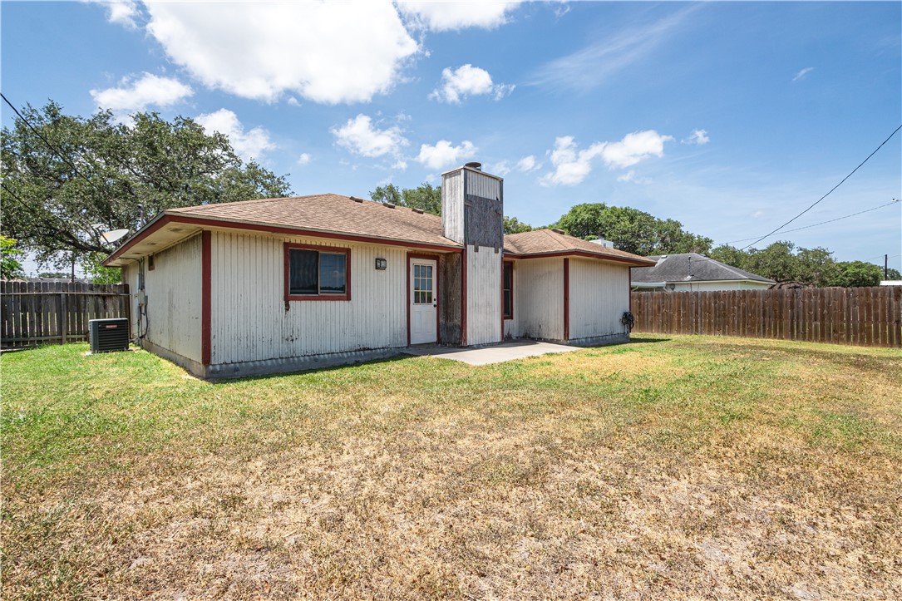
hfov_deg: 96.7
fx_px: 401
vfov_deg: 73.7
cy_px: 300
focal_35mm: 16
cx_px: 451
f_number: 8
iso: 100
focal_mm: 11
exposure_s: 1/20
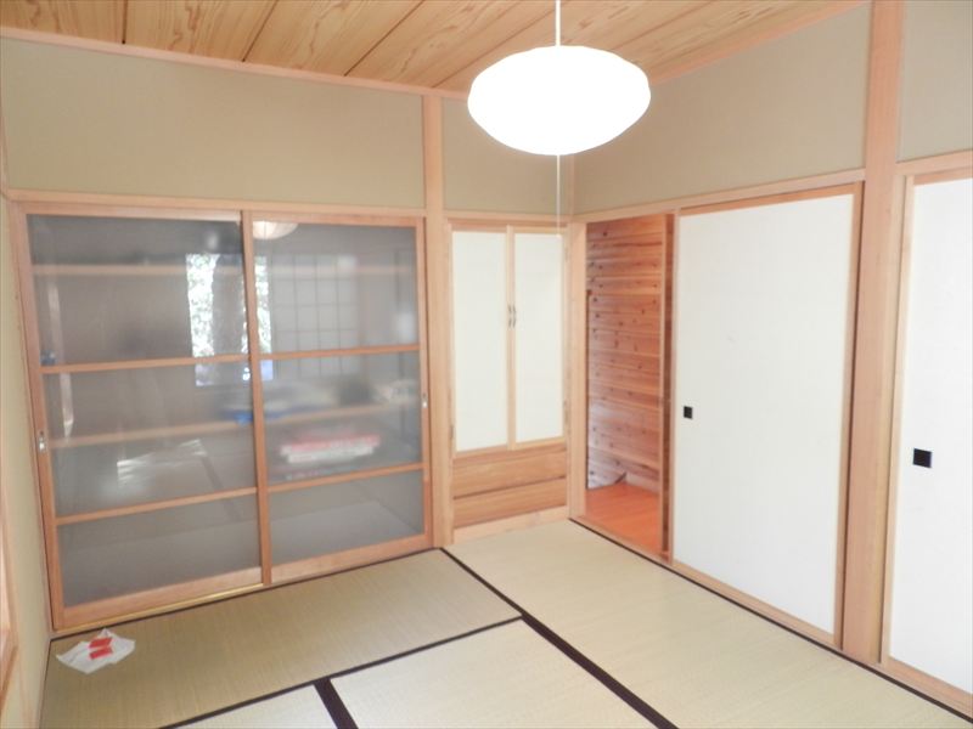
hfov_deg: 73.9
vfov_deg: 58.9
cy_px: 364
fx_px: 646
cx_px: 486
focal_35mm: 23
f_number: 3.4
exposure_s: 1/13
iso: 400
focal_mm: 4
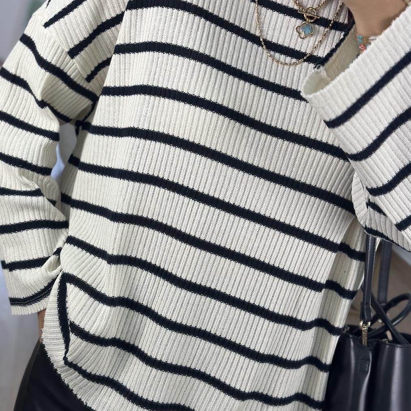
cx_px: 172
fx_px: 900
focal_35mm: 67
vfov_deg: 25.7
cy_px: 172
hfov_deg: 25.7
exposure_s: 1/358
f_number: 1.78
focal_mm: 6.86
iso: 80
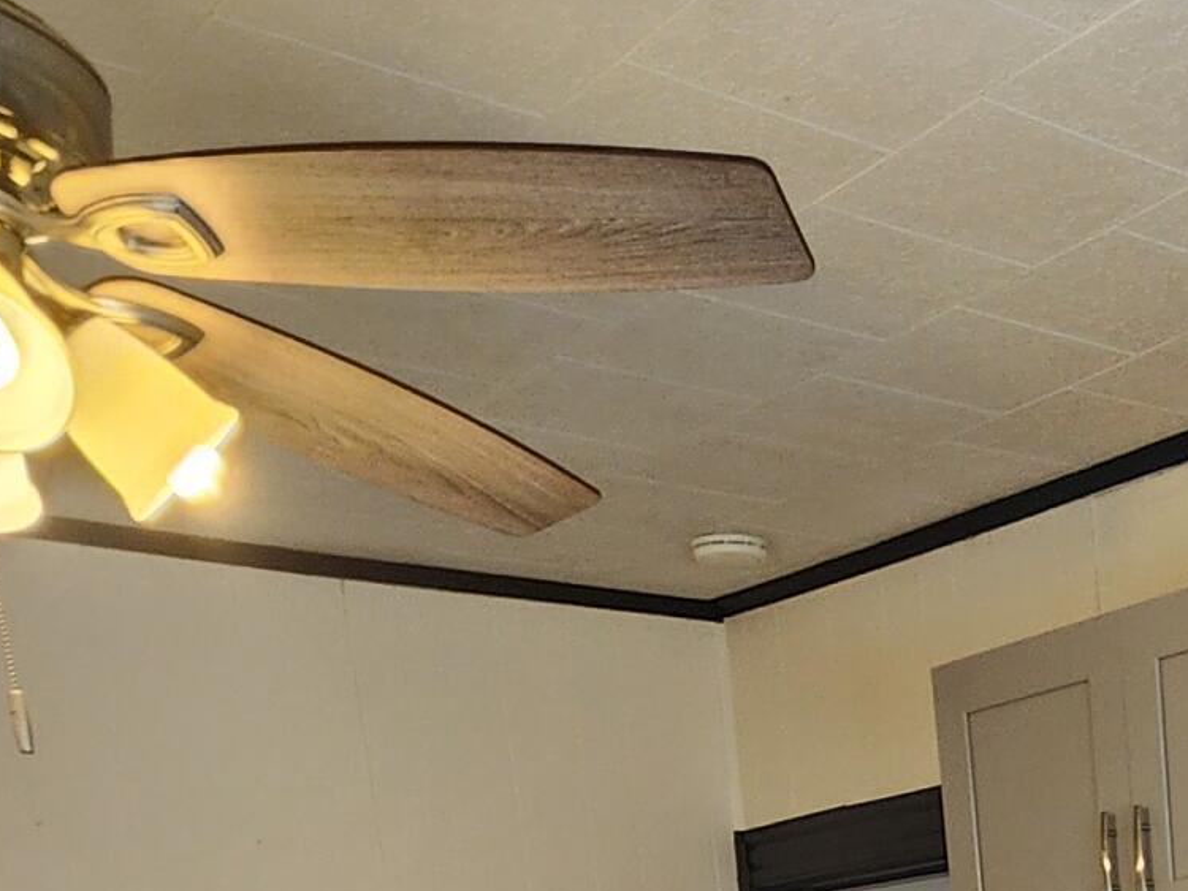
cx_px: 1427
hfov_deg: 31.0
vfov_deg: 19.0
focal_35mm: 52
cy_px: 1719
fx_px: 1785
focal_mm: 2.2
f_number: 2.2
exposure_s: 1/60
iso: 160
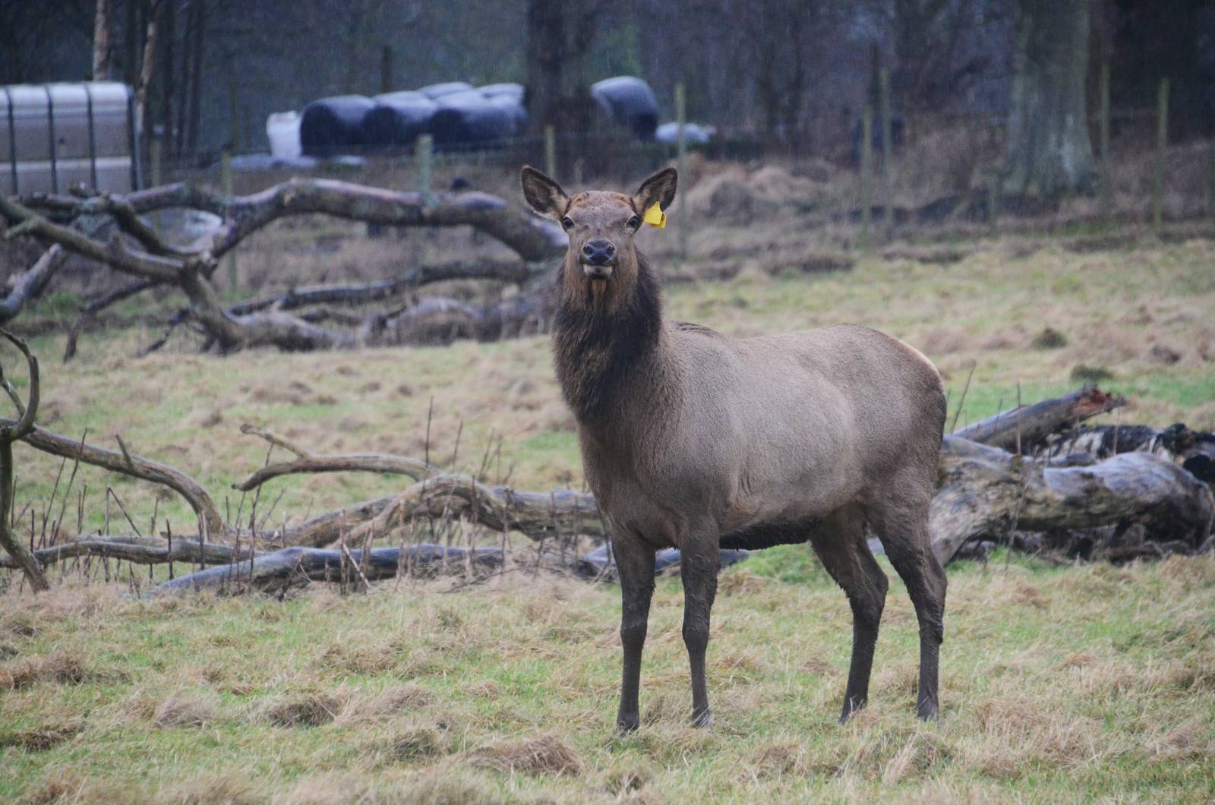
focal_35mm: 300
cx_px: 608
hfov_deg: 6.9
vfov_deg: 4.6
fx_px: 10105
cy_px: 402
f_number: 6.3
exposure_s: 1/200
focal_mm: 200
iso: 2500
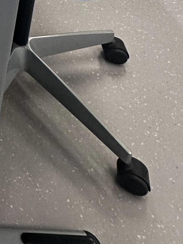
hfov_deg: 15.9
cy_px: -256
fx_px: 479
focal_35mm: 68
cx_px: -204
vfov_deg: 18.1
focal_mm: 2.22
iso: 125
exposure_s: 1/100
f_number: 2.2
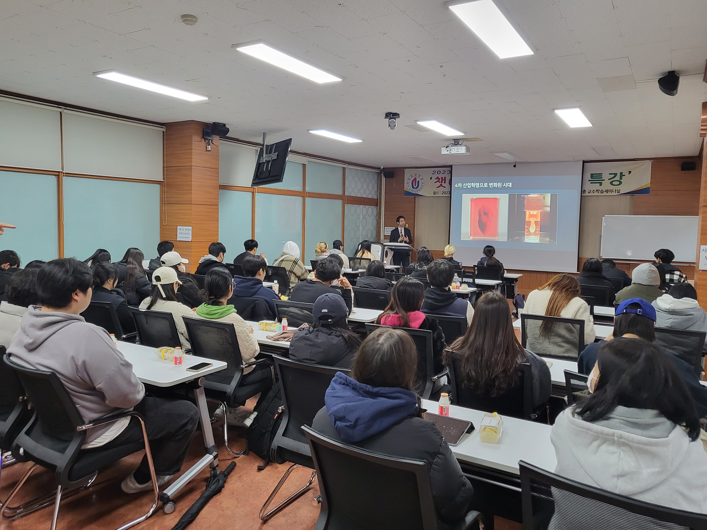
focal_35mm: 26
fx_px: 531
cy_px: 265
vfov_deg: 53.1
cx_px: 354
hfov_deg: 67.3
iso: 320
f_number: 1.8
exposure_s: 1/120
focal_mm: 4.25
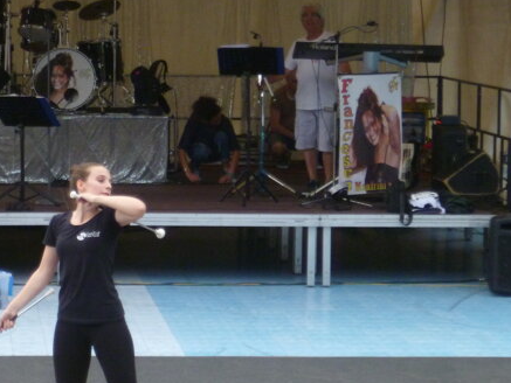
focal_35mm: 185
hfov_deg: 10.7
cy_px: 243
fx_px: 2732
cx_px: 180
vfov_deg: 8.0
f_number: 5.6
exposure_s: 1/160
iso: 320
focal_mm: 18
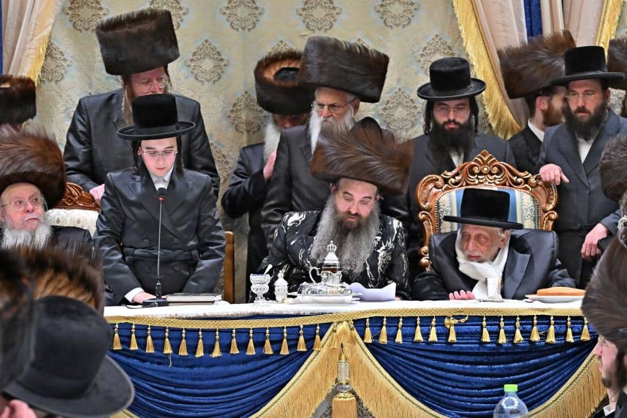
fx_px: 1724
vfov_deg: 13.8
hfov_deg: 20.6
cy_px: 209
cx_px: 314
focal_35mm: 99
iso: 1250
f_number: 4
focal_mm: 66
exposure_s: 1/200
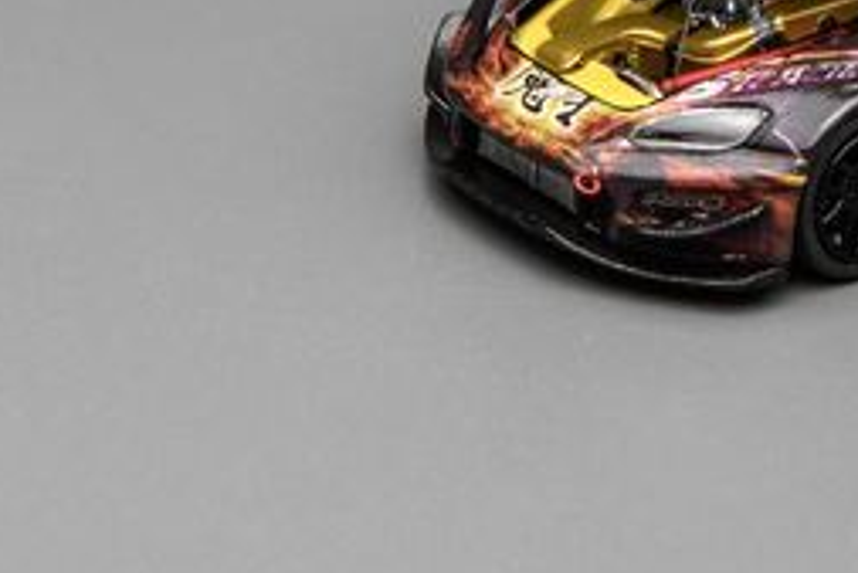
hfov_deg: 7.7
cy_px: -53
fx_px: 6343
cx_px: 1034
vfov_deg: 5.2
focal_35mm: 266
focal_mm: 105
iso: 100
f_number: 22
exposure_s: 1/2.5
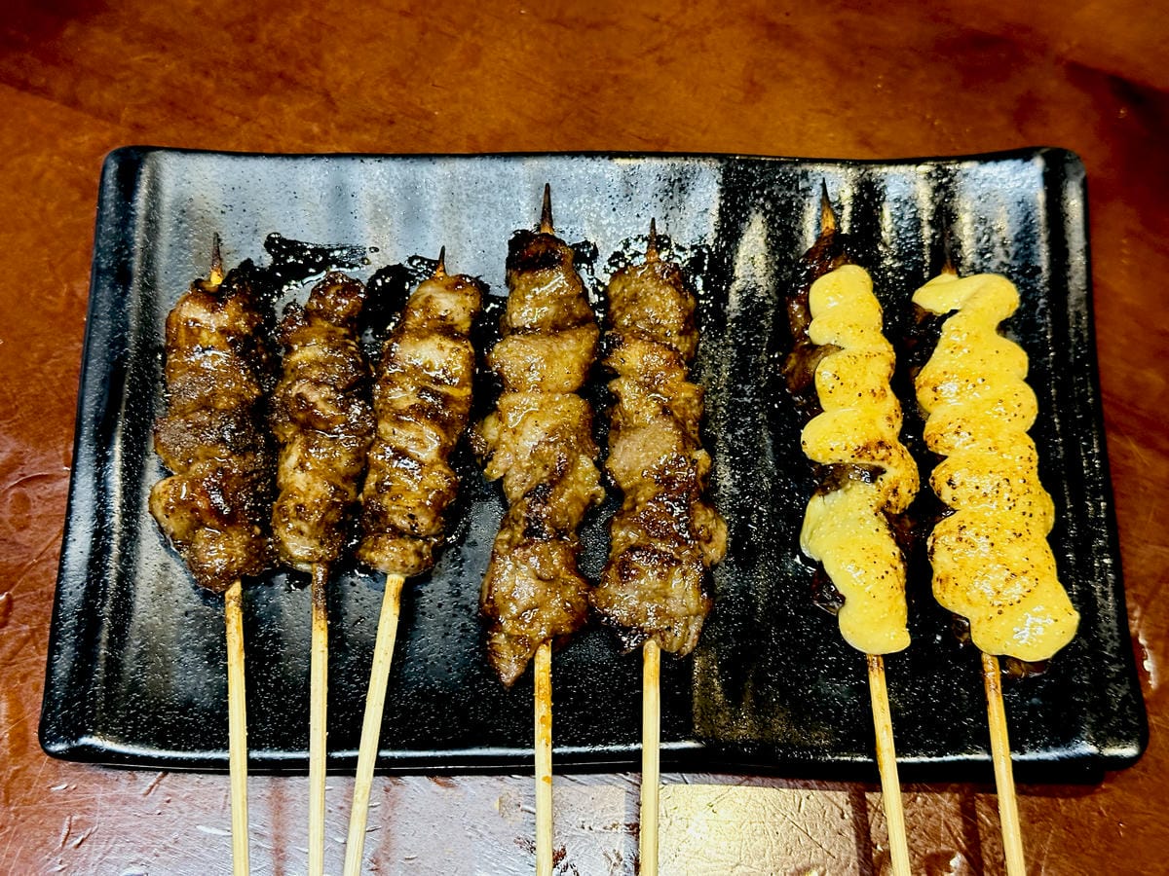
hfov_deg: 39.7
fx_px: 1621
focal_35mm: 48
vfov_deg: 30.3
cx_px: 584
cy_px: 438
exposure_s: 1/30
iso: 640
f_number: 1.78
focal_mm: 6.86
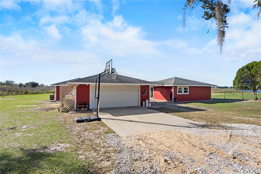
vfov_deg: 67.4
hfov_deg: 90.0
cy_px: 87
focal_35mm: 18
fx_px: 130
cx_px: 130
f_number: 8
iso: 100
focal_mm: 12
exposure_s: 1/60
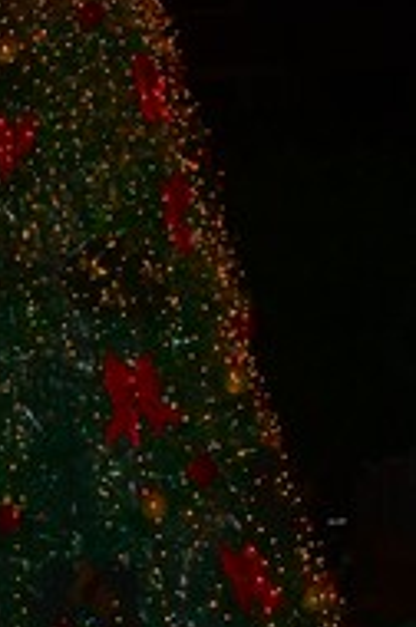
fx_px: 3218
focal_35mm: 185
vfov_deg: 11.1
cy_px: 238
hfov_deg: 7.4
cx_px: 191
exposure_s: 1/80
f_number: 5
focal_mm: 52
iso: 800
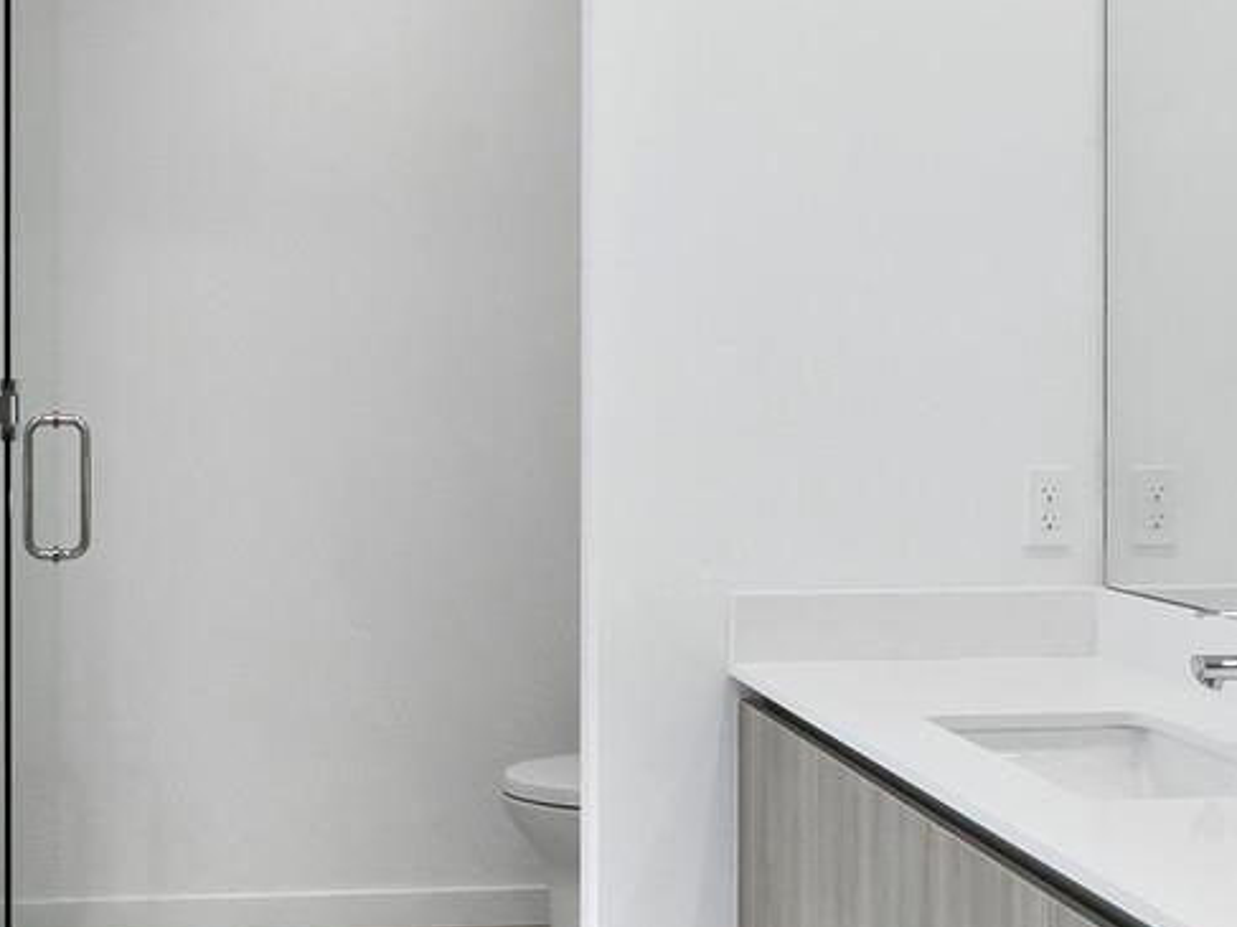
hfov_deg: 40.8
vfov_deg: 31.5
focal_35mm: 46
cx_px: 431
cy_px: 415
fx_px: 1643
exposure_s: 1/8
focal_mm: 7
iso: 400
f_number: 11
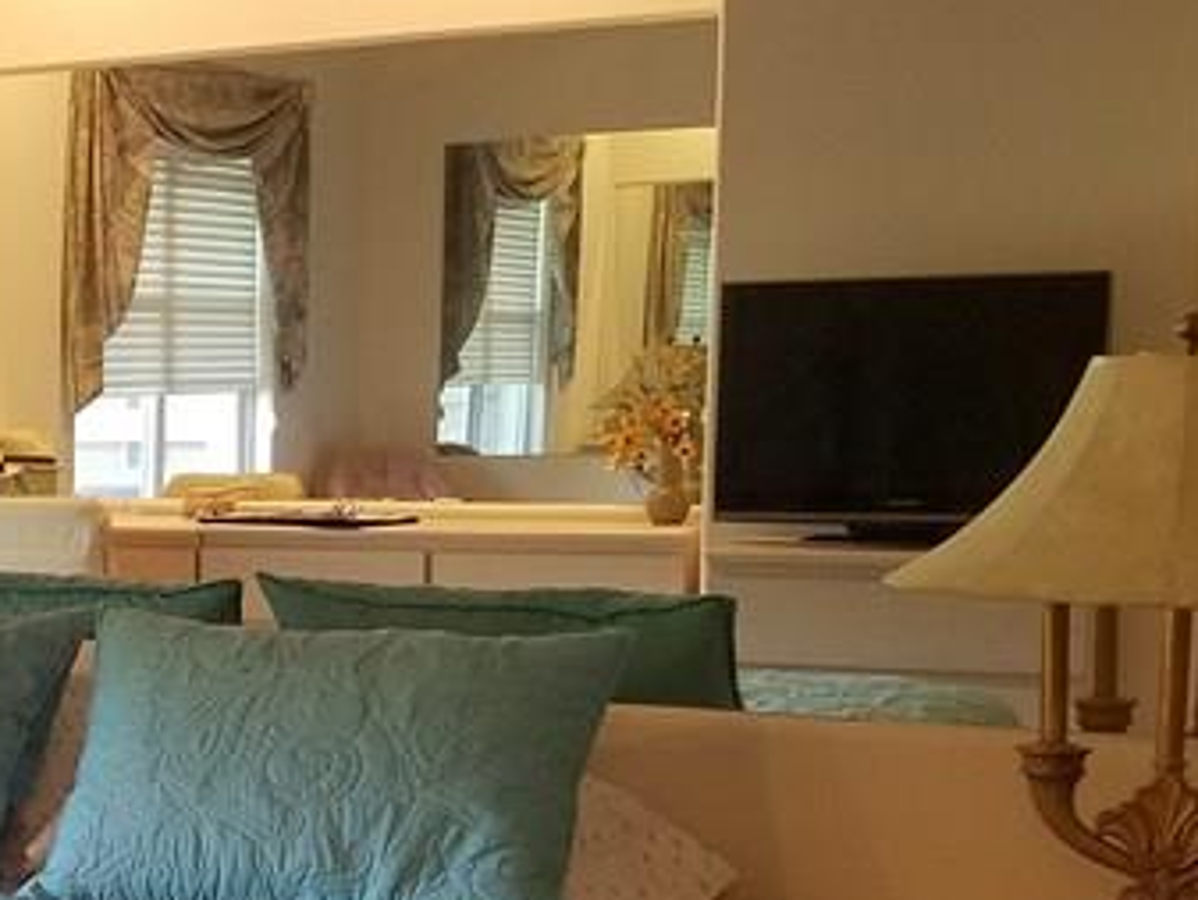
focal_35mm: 79
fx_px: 2735
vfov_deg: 18.6
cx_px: -267
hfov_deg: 22.6
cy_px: 612
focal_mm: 4.2
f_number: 1.7
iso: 160
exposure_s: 1/40
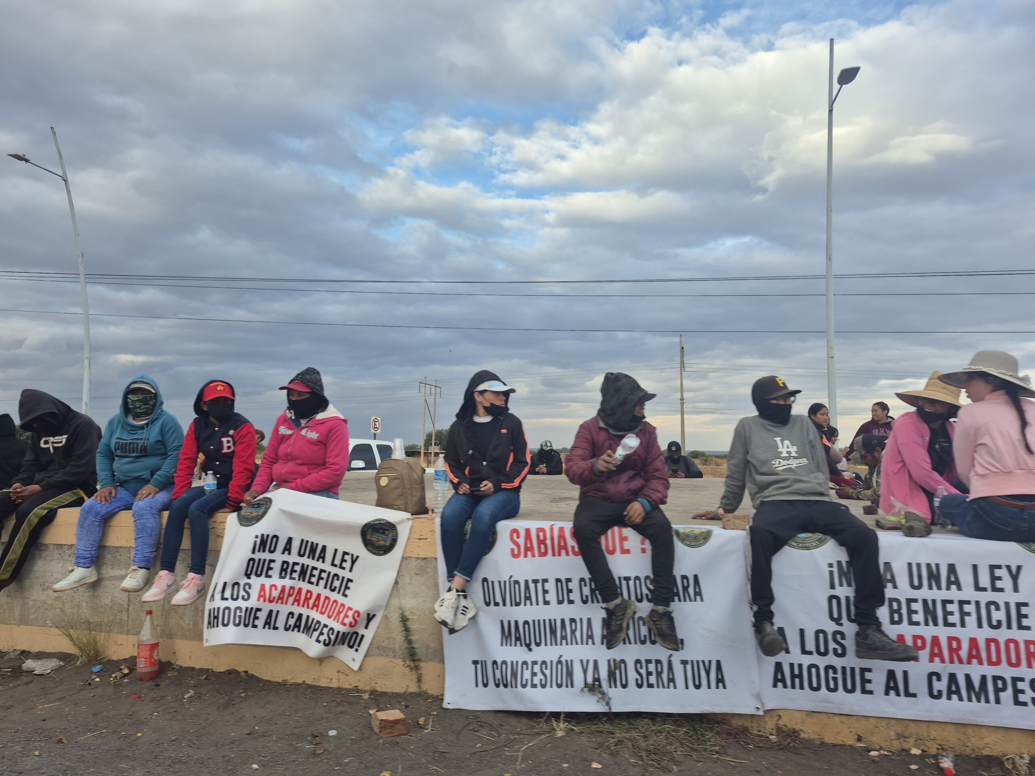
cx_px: 518
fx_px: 688
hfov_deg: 73.9
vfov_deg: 58.9
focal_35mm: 23
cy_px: 388
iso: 25
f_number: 1.8
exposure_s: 1/432
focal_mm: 5.4
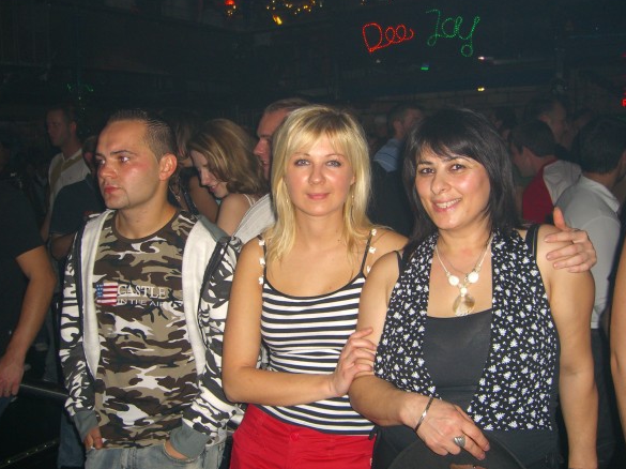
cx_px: 314
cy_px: 229
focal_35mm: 39
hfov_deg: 47.9
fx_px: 705
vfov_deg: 36.8
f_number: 2.8
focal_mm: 7.9
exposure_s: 1/60
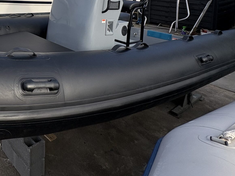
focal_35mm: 31
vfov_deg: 39.2
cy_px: -6
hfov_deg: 49.5
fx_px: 210
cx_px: 9
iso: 50
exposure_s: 1/1536
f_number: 2.2
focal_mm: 2.22
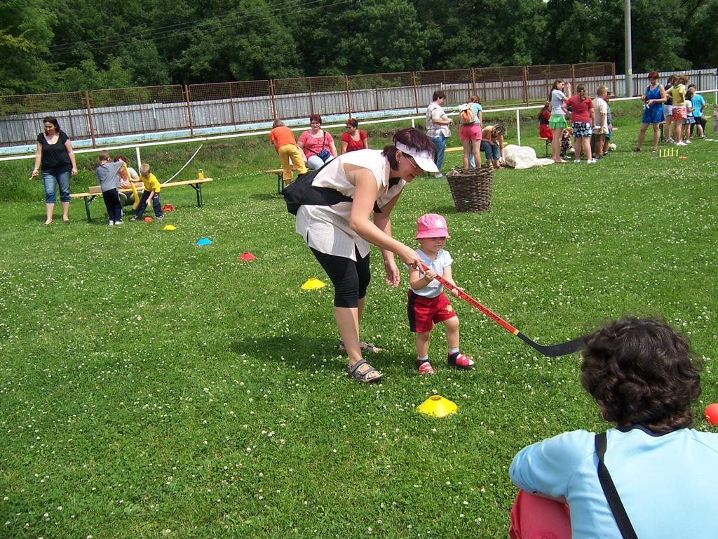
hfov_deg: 55.4
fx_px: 684
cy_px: 270
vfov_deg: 42.9
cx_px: 359
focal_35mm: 33
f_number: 4
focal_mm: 5.5
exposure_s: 1/1000
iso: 80
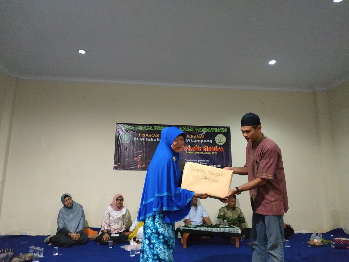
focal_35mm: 24
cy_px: 131
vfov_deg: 56.8
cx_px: 174
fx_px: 242
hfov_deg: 71.6
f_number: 1.9
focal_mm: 3.94
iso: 3200
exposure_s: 1/14
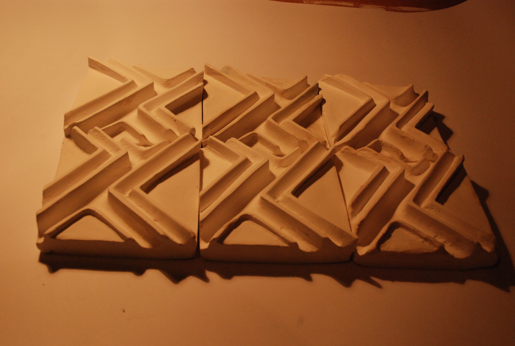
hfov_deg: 44.9
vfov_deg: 31.0
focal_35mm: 44
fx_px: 624
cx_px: 258
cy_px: 173
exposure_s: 1/125
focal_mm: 29
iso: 1250
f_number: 9
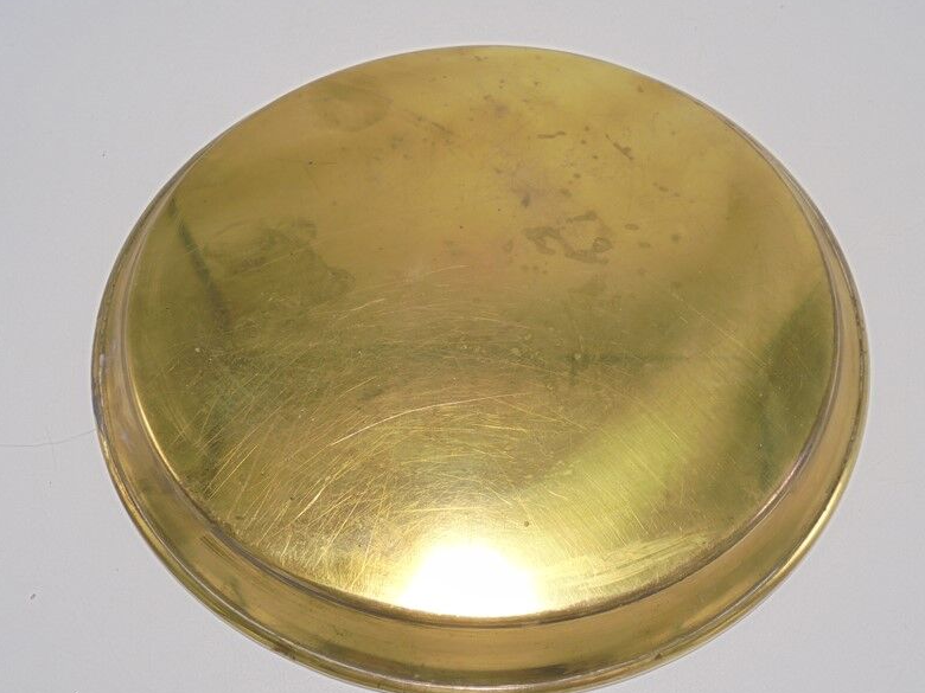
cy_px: 369
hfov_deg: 59.9
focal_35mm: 30
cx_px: 491
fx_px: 802
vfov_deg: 46.8
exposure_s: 1/80
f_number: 3.5
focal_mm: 4.6
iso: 100
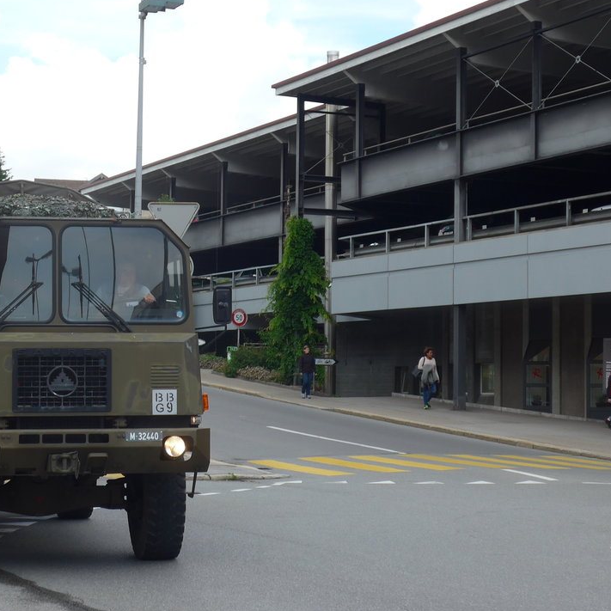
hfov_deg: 19.6
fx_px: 1757
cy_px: 265
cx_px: 177
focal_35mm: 88
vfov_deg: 19.7
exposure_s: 1/500
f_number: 3.5
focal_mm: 12
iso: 80
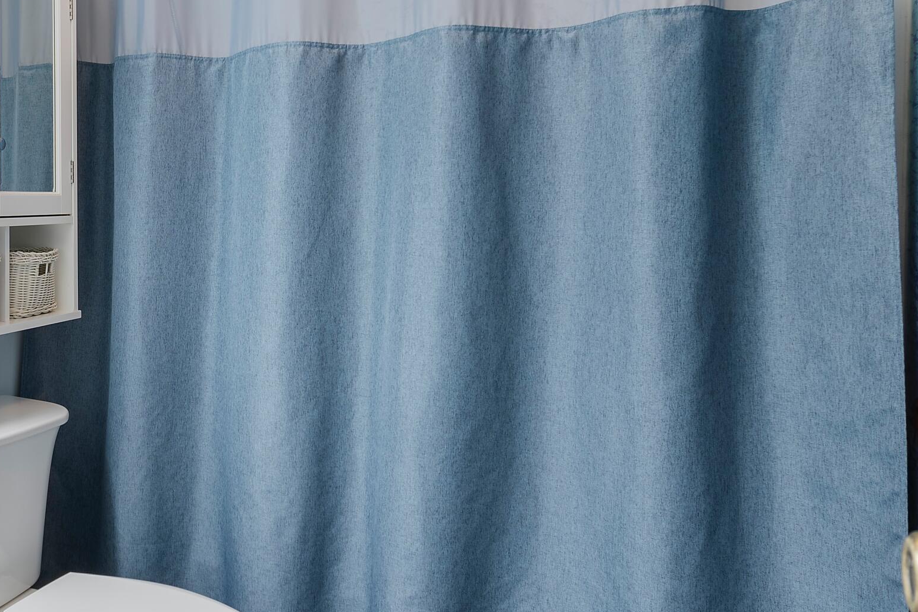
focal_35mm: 35
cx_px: 116
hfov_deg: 49.3
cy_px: 214
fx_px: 893
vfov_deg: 37.5
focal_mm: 12
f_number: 4.8
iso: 100
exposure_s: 1/5
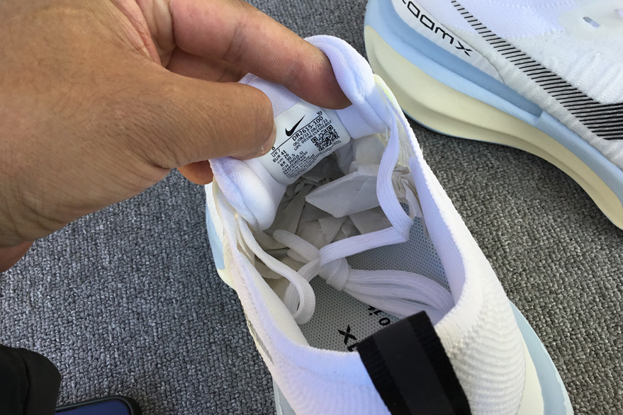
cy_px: 179
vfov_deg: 39.9
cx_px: 308
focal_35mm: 33
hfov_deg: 57.2
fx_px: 571
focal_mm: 3.3
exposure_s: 1/188
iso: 25
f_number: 2.4
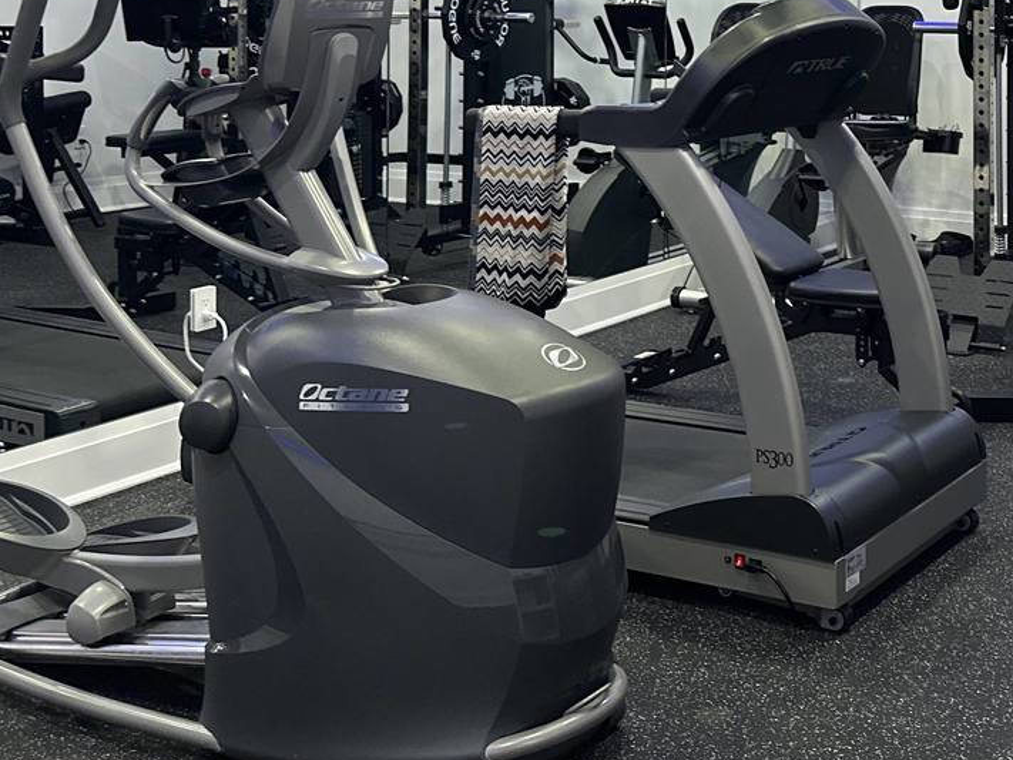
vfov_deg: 25.4
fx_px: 1580
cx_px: 900
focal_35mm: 54
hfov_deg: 33.8
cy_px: -33
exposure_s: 1/60
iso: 320
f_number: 1.78
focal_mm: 6.86
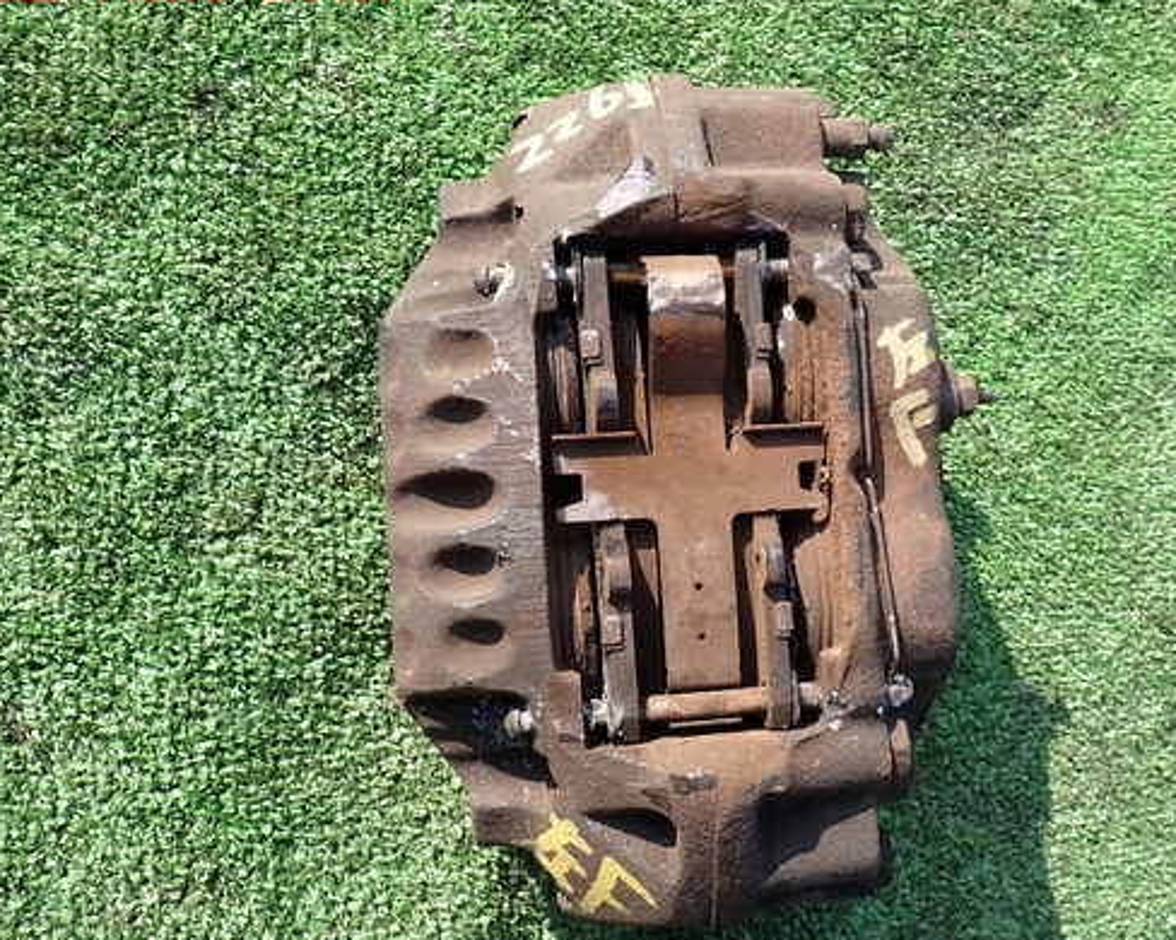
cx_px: 675
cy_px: 497
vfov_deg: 48.5
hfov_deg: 58.5
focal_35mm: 30
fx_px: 1044
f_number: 2.8
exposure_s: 1/320
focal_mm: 4.5
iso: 100
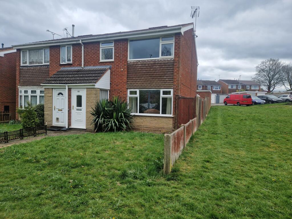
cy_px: 110
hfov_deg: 73.9
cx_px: 146
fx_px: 194
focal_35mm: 23
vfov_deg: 58.9
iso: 50
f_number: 1.8
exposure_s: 1/1040
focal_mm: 5.4
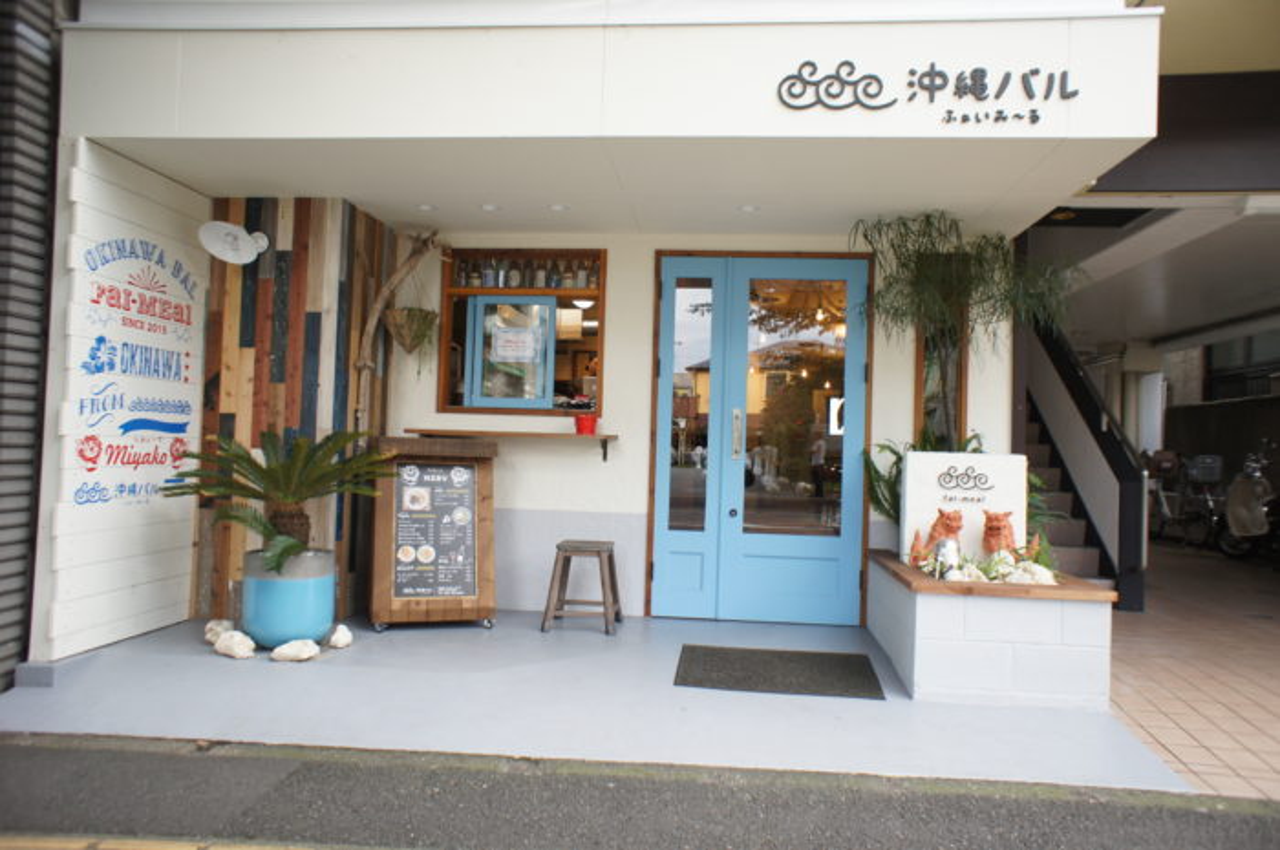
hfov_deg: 73.8
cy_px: 425
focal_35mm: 24
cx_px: 640
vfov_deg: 53.0
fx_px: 852
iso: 200
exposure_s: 1/125
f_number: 2.8
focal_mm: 16
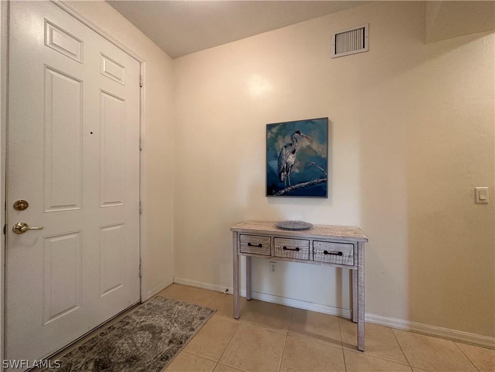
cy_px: 186
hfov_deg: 102.1
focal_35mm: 14
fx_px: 200
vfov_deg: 85.7
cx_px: 248
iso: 320
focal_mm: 2.22
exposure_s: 1/60
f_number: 2.2
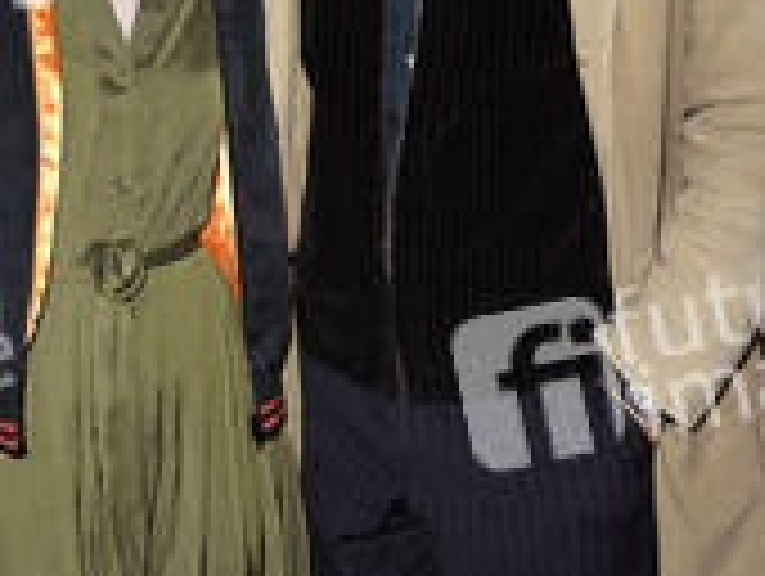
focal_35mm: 79
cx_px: 274
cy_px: 140
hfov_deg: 24.6
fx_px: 1748
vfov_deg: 18.6
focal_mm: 35
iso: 400
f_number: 5
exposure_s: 1/200
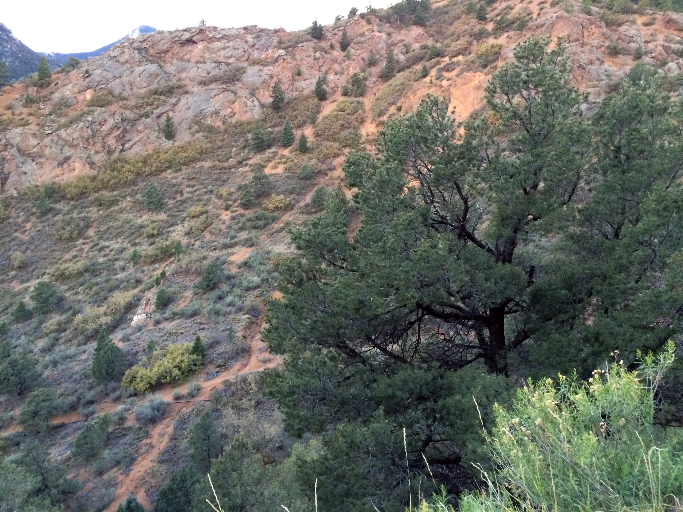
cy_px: 256
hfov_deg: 61.7
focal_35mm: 29
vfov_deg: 48.2
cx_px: 342
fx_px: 572
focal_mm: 4.15
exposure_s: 1/30
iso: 160
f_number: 2.2
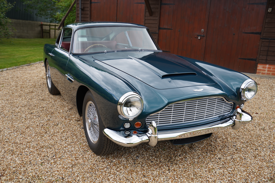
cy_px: 92
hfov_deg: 54.4
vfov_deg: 37.9
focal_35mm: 35
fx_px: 267
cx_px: 138
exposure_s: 1/250
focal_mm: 35
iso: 100
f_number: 4
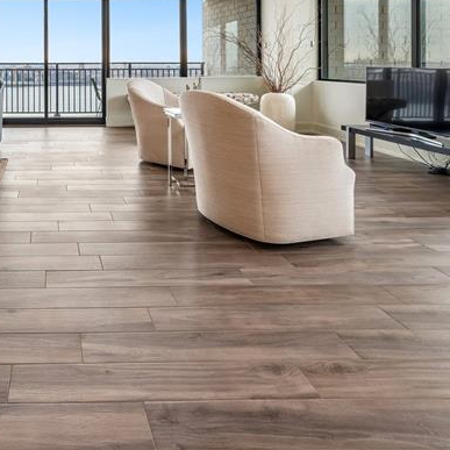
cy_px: 55
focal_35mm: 27
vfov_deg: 52.7
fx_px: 397
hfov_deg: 52.9
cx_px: 58
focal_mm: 8
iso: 160
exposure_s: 1/13
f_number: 8
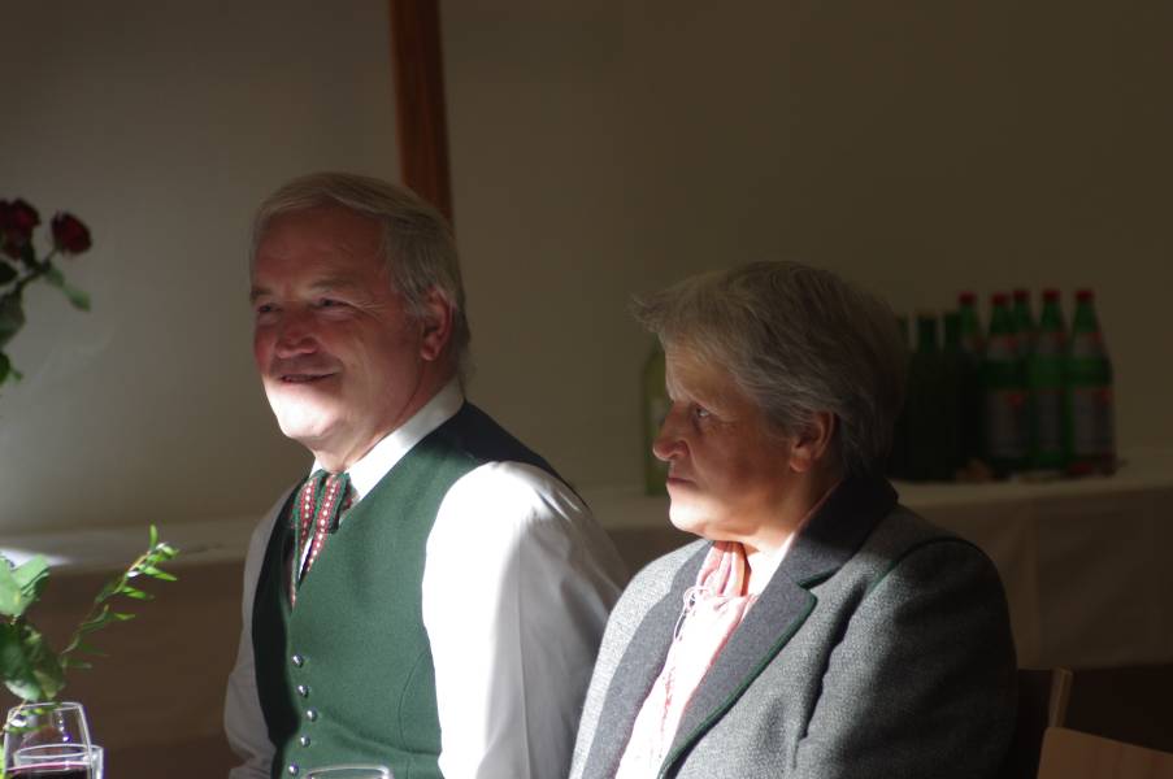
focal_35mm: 169
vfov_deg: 8.1
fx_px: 5501
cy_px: 390
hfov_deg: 12.2
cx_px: 586
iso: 400
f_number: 5.6
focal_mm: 113
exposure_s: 1/160
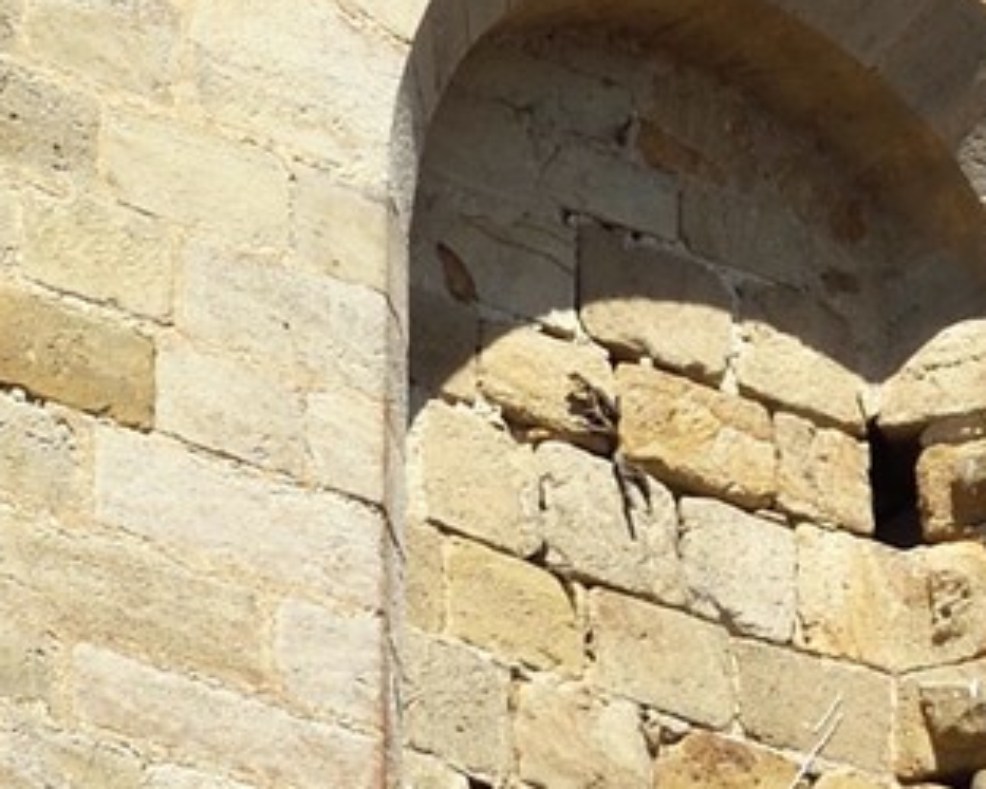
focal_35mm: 688
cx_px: 983
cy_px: -1887
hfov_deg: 2.8
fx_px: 20083
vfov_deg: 2.2
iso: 200
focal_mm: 95
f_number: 11
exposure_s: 1/250
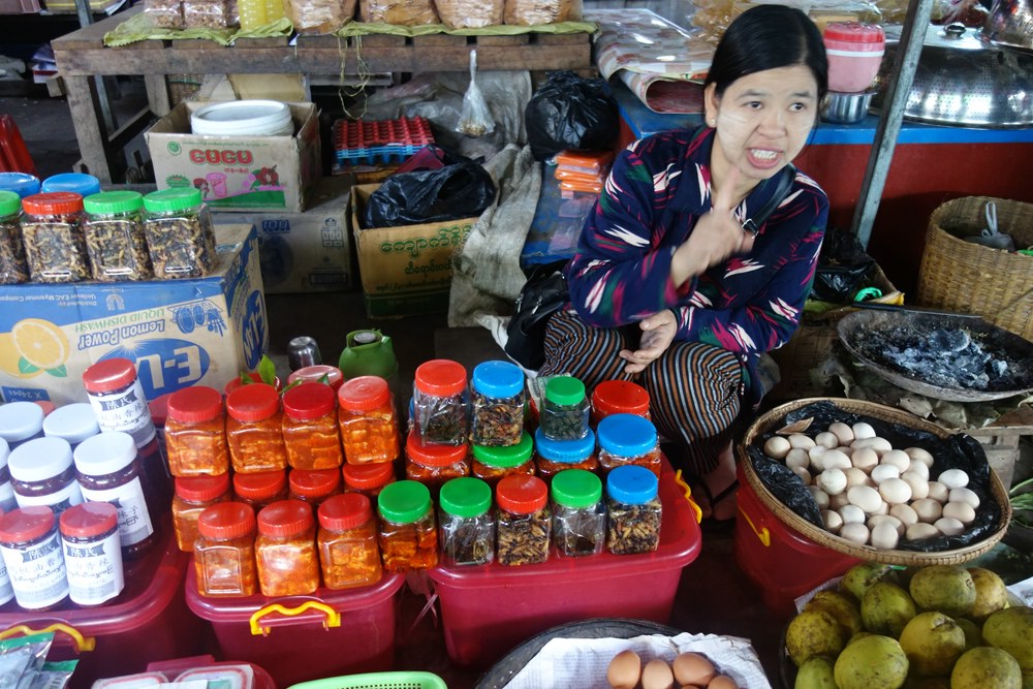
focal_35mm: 28
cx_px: 516
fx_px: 804
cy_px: 344
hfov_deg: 65.5
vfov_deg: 46.4
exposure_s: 1/30
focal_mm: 10.4
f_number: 1.8
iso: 500
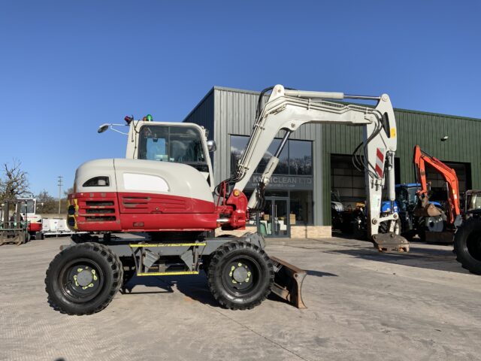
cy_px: 180
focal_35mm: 29
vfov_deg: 48.2
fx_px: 403
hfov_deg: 61.7
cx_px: 240
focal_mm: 3
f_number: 1.8
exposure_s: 1/2320
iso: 16
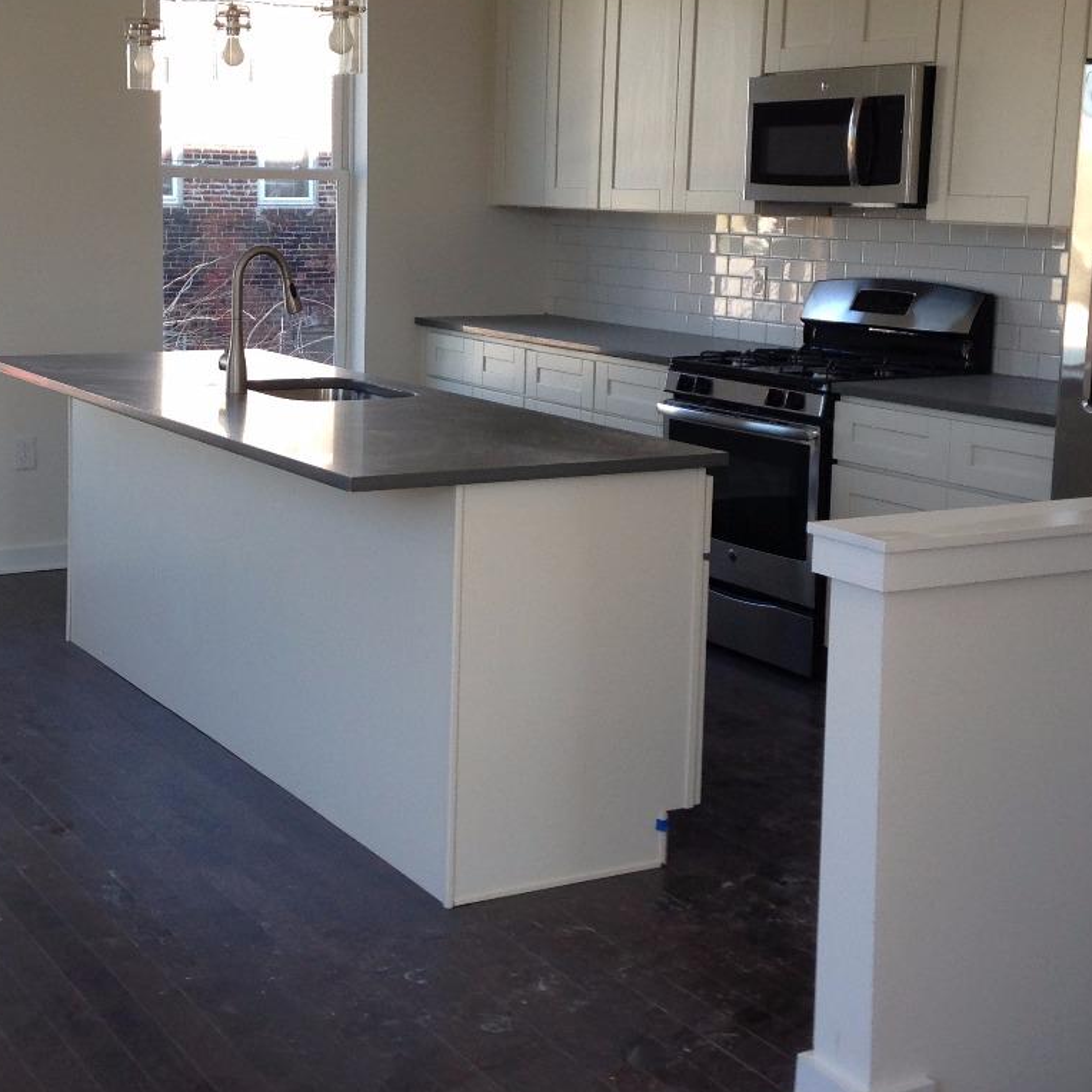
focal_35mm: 55
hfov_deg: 31.0
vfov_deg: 31.0
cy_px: 413
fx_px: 1963
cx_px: 415
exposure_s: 1/120
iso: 50
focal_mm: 4.12
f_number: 2.4
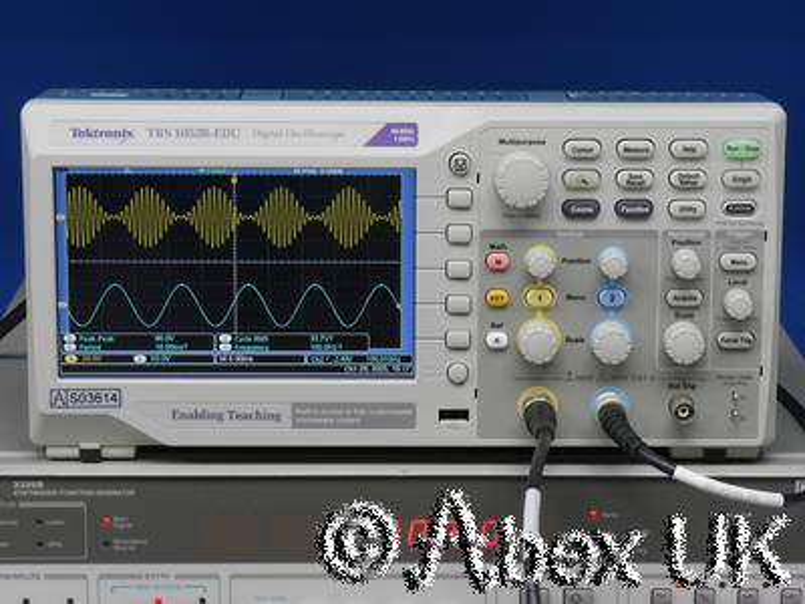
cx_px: 402
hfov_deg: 17.9
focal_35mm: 110
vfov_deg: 13.5
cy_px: 302
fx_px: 2558
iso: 400
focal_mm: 55
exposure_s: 1/10
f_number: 11
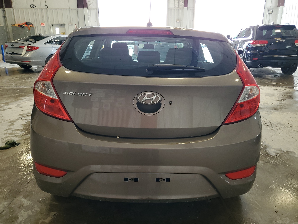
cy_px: 112
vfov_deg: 53.1
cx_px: 149
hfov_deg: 67.3
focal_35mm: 26
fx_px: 224
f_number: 1.5
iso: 57
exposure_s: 1/120
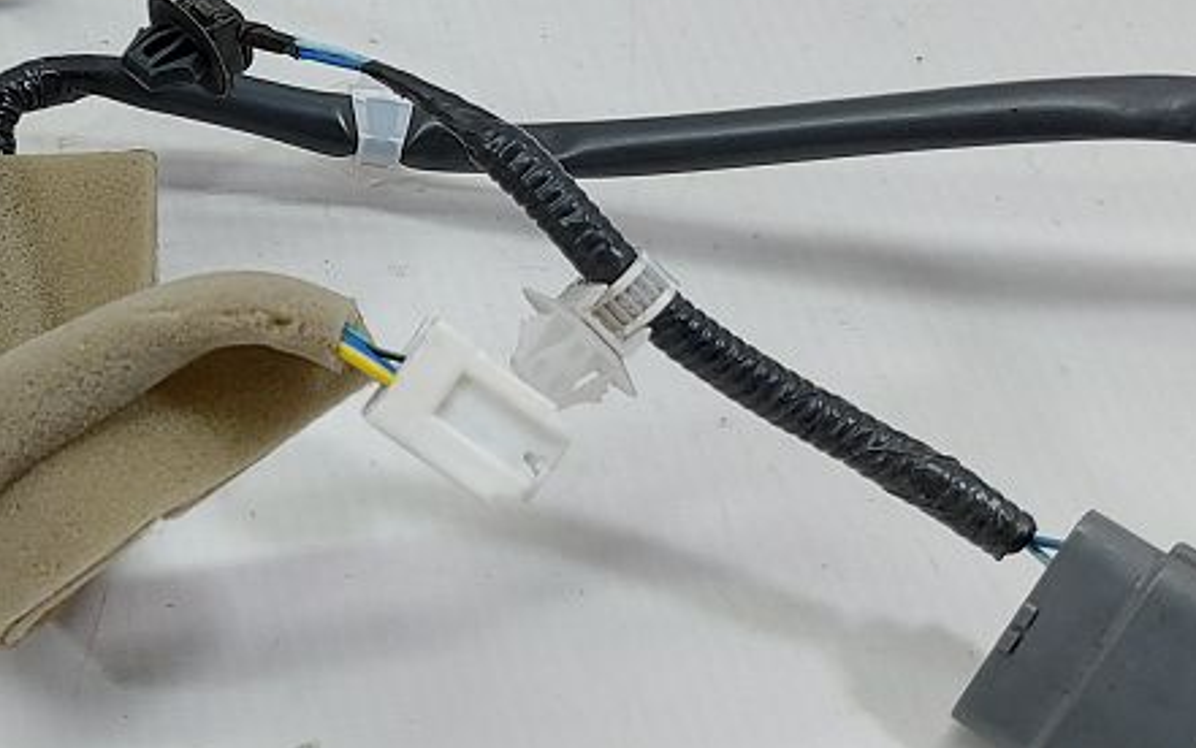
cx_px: -161
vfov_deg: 16.2
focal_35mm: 80
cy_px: 108
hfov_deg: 24.0
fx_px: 2609
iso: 64
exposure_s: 1/50
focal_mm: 5.23
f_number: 1.8
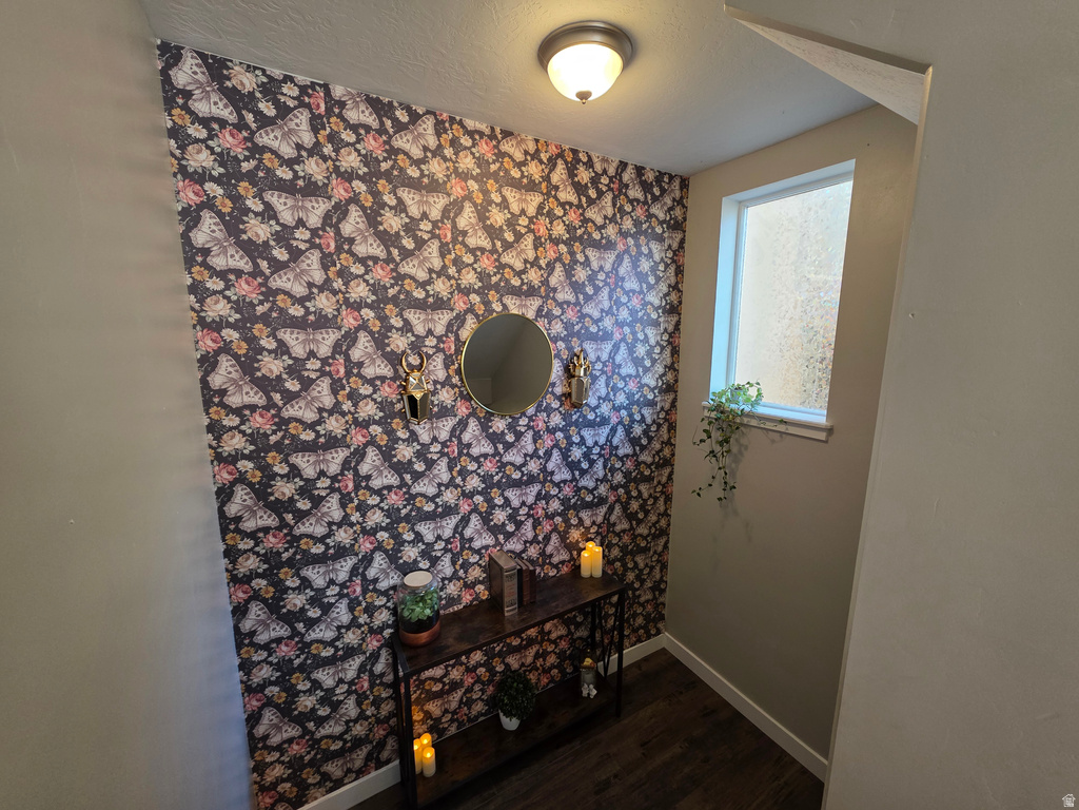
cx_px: 540
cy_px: 405
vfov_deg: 89.9
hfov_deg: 106.2
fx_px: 405
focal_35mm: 13
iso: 160
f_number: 1.9
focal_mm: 2.2
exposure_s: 1/120
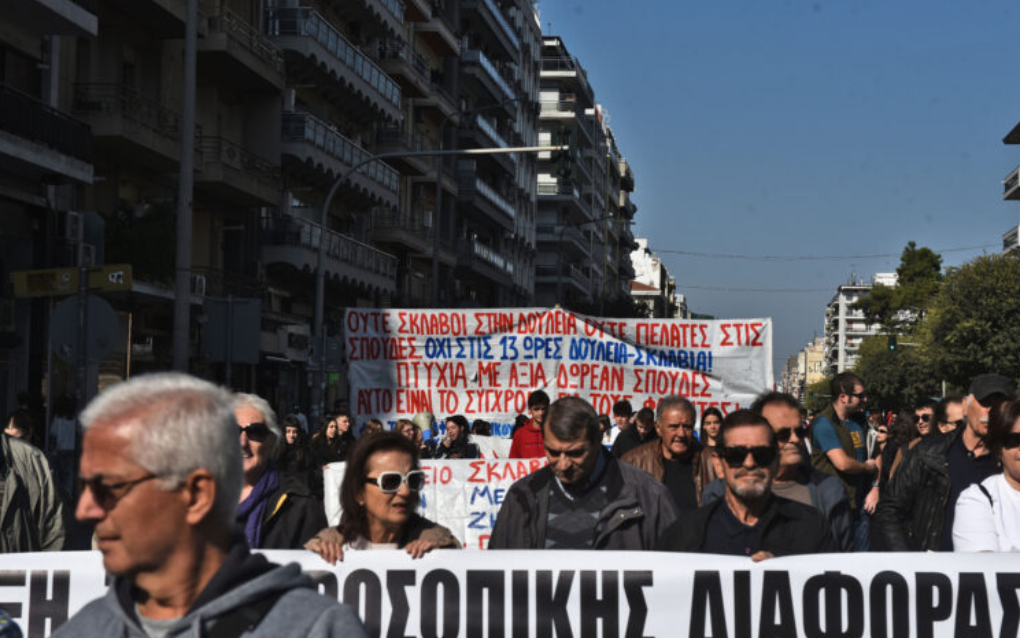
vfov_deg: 18.1
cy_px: 342
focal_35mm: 72
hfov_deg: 28.6
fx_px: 2001
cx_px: 510
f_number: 9
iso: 160
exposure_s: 1/800
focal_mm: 70
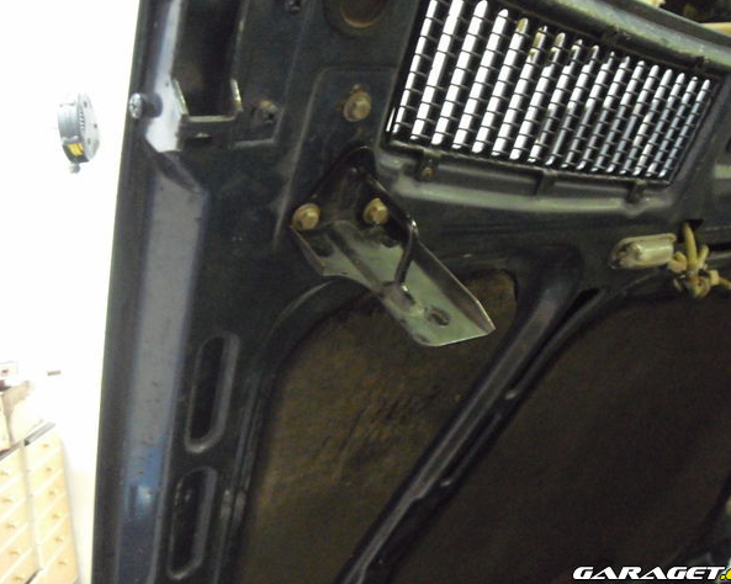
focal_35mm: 39
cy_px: 290
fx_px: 843
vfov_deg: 38.2
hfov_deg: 46.8
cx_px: 390
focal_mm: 6.2
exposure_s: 1/8
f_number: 2.7
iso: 1250
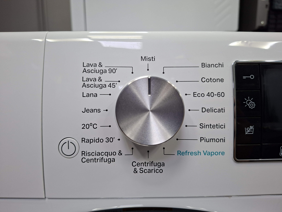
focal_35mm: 23
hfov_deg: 73.9
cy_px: 106
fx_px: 187
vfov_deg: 58.9
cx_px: 141
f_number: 1.8
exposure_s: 1/100
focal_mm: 5.54
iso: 200
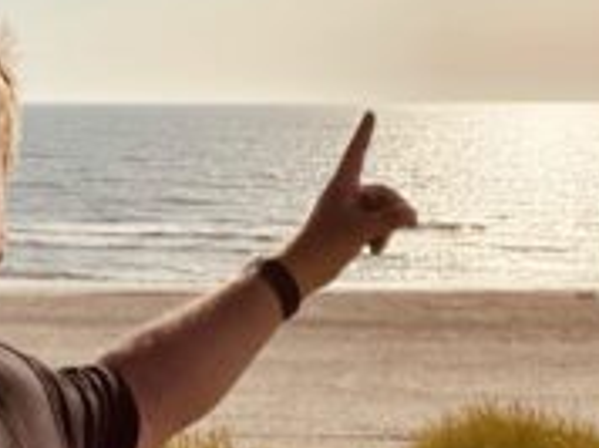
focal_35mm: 69
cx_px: 143
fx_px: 1192
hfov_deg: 27.8
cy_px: 145
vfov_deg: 21.2
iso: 25
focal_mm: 2.71
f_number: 2.2
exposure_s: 1/17241
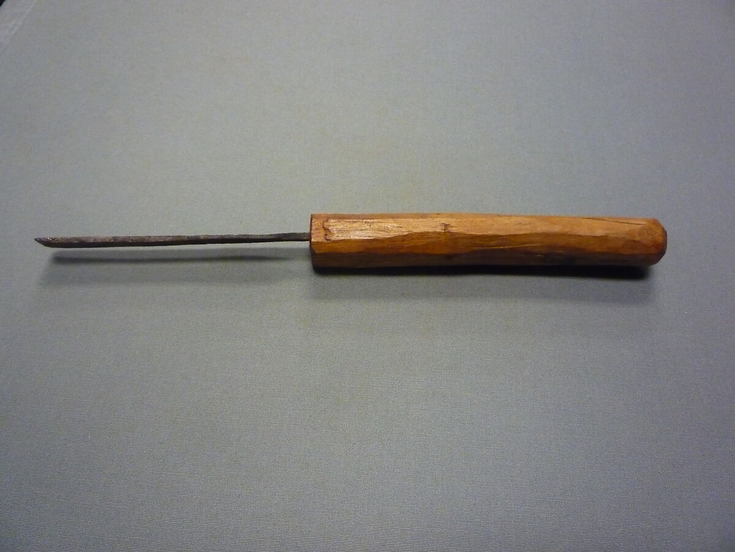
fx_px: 637
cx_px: 368
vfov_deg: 46.8
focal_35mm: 30
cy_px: 276
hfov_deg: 60.0
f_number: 3.3
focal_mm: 5.2
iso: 800
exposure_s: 1/30
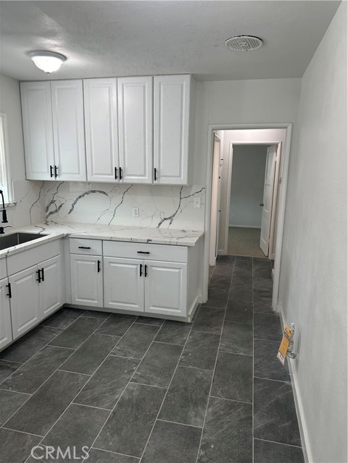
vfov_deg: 71.6
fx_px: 322
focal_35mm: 24
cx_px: 174
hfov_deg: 56.8
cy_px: 232
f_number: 1.78
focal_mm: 6.86
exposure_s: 1/120
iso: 160
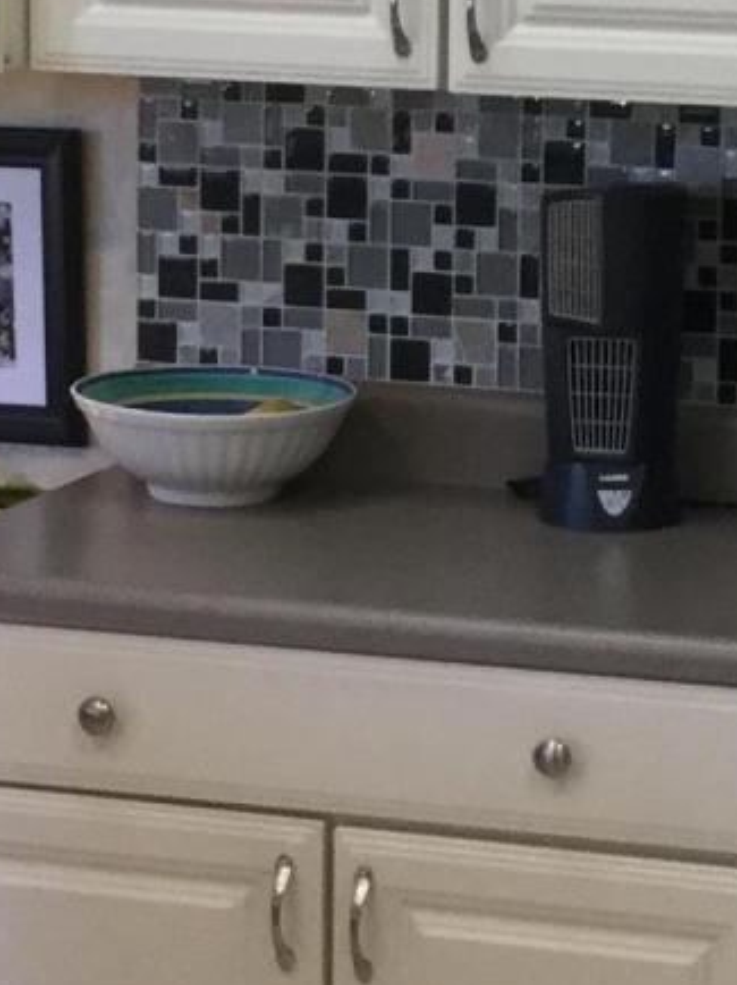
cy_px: 236
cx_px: 658
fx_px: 4063
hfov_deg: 10.3
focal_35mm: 143
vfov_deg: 13.8
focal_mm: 3.3
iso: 64
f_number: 2.4
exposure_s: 1/30
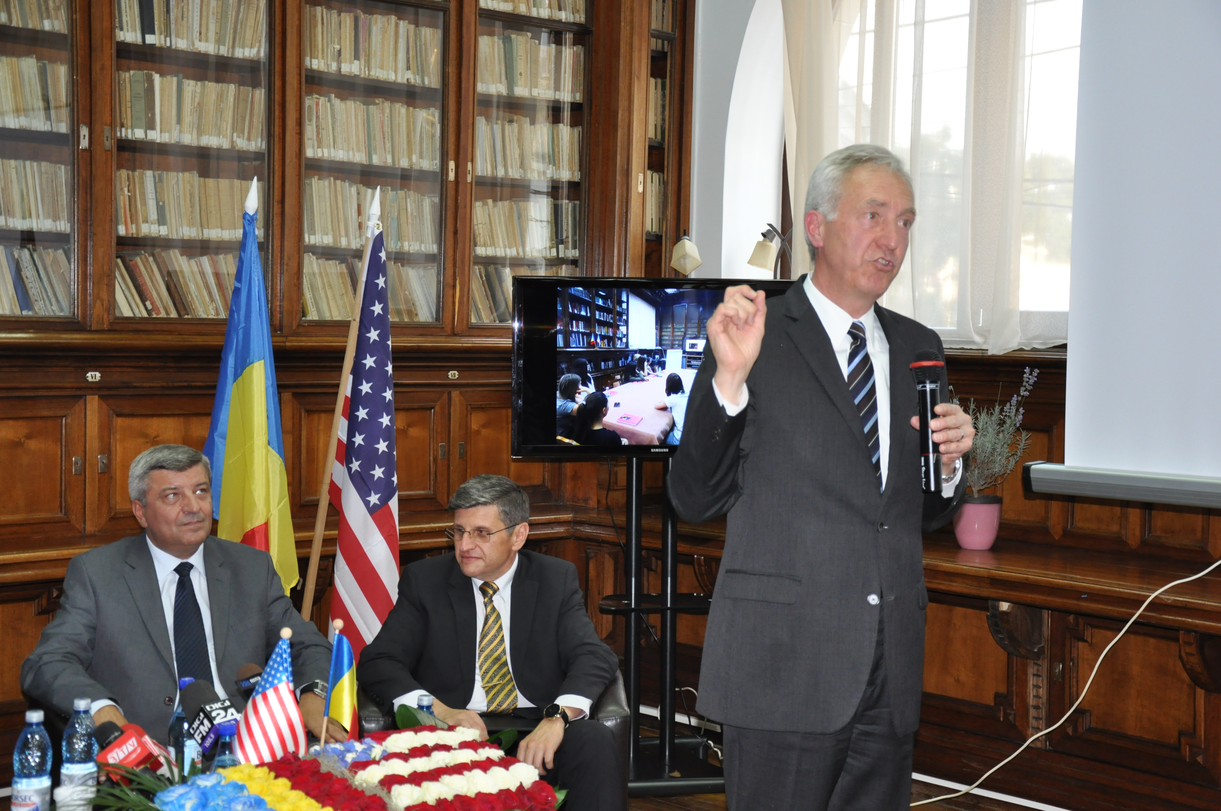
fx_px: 1931
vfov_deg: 23.7
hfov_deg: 35.1
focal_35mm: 57
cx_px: 610
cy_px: 406
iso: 800
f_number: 4.5
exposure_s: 1/60
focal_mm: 38
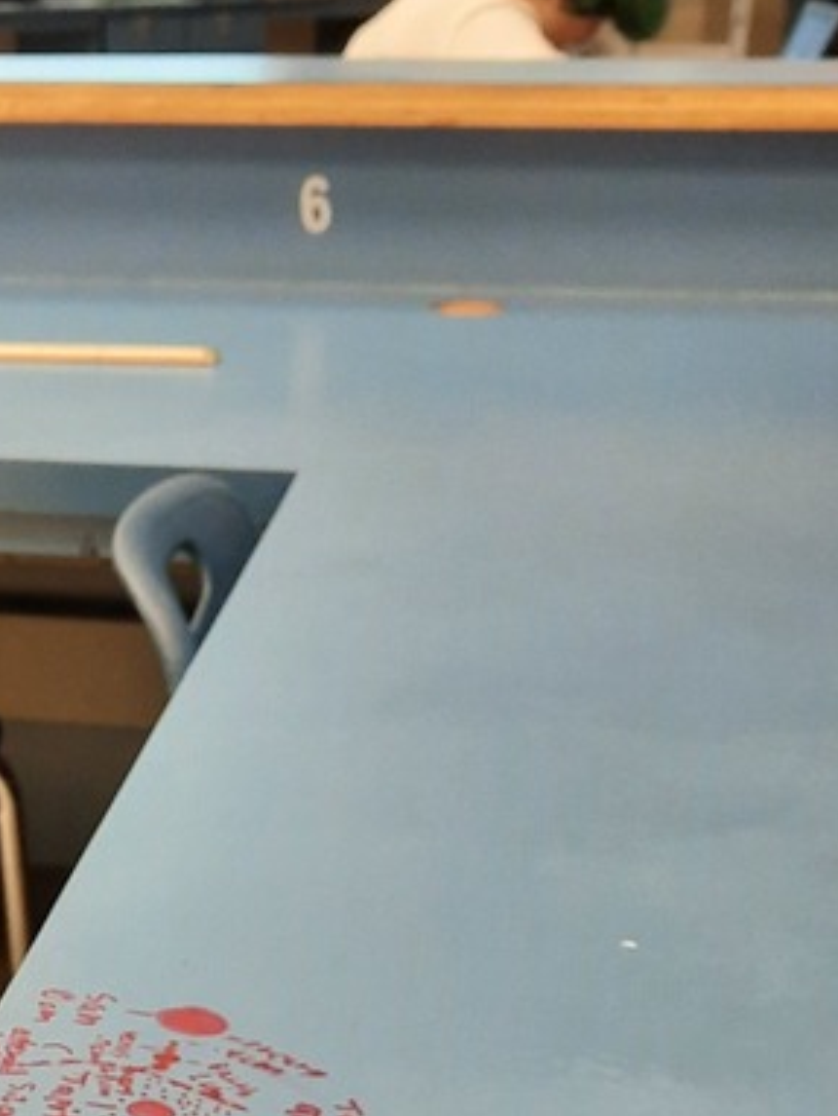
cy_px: 932
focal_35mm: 67
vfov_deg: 28.2
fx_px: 2160
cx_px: -26
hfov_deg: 21.1
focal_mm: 4.6
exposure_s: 1/30
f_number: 2
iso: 250
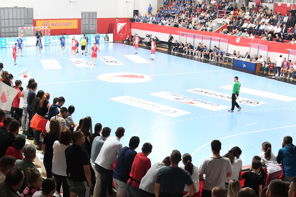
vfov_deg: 24.7
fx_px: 444
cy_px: 157
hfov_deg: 36.7
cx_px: 116
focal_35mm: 54
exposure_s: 1/100
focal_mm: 24
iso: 2000
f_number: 5
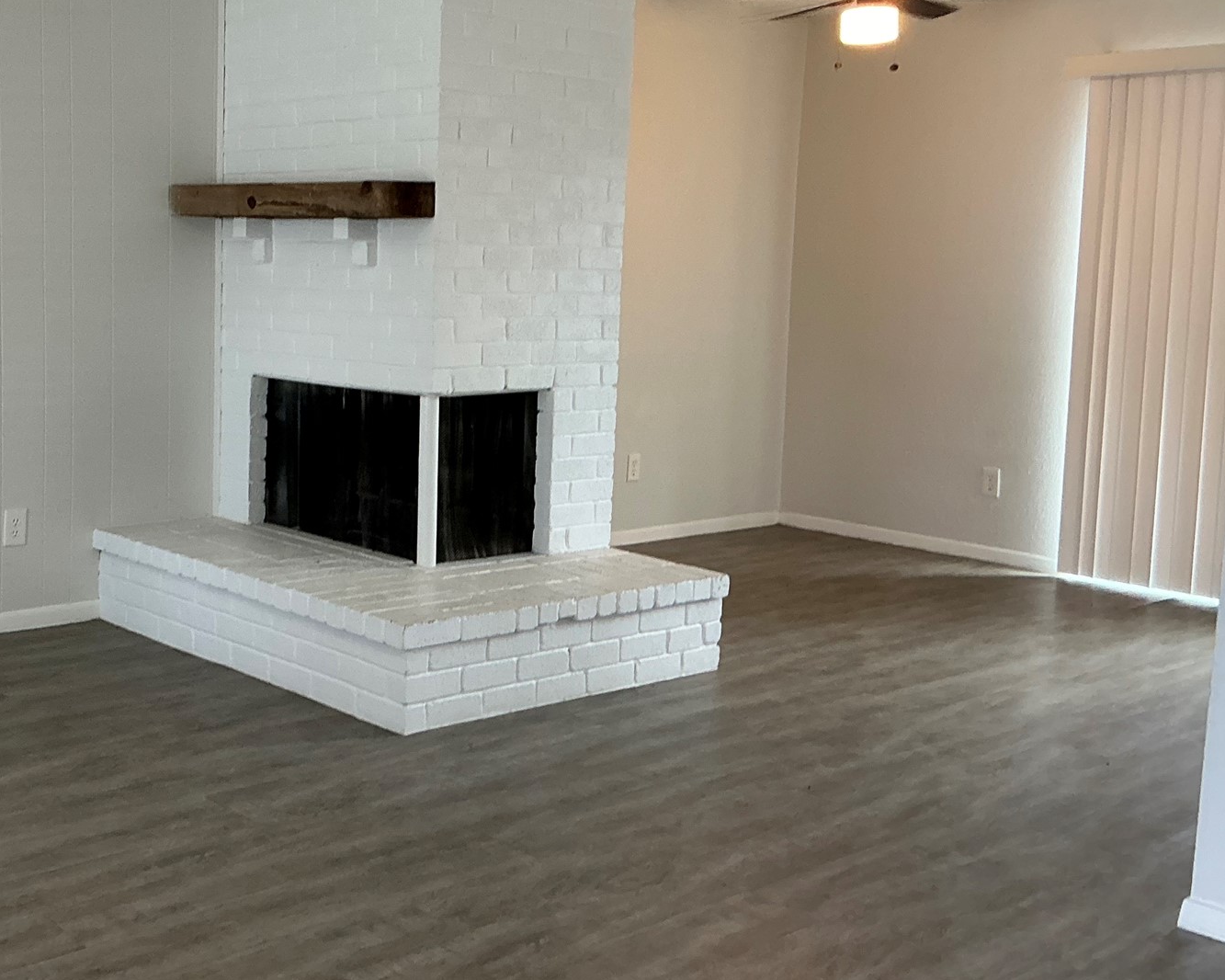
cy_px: 425
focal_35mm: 42
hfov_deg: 42.9
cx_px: 366
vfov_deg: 35.6
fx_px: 1522
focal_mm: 3
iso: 64
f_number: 1.8
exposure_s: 1/60
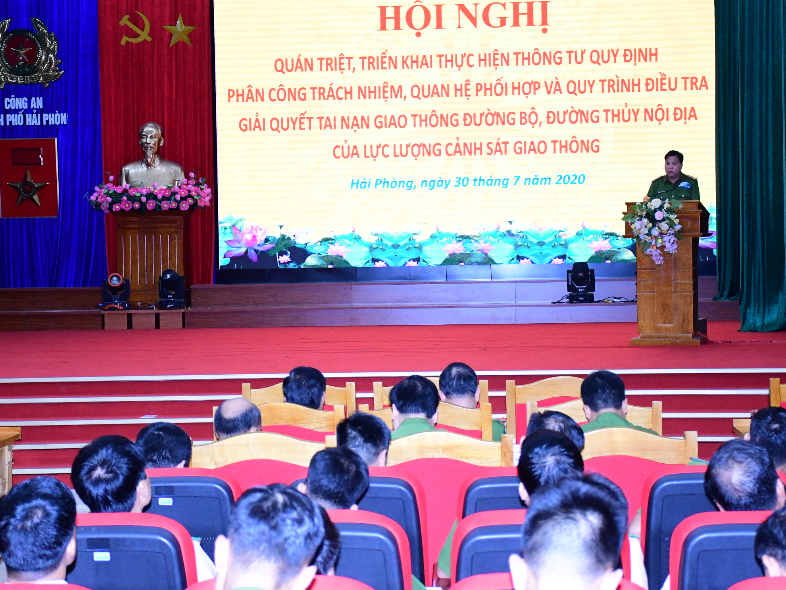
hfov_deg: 25.3
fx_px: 1748
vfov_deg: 19.1
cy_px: 252
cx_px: 392
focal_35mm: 77
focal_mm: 38
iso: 2500
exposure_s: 1/200
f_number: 4.2
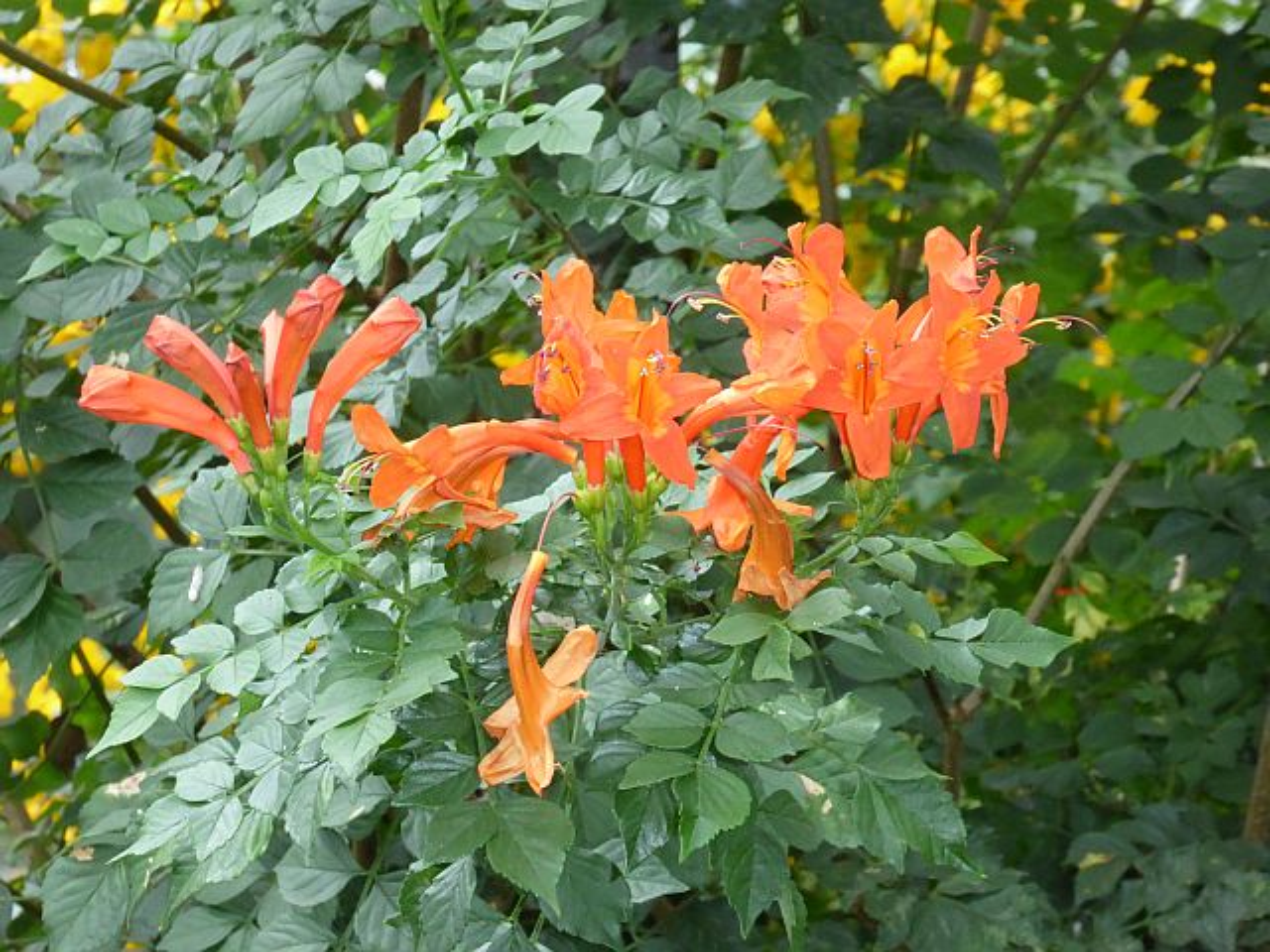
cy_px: 476
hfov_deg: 12.3
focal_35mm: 160
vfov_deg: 9.3
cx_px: 635
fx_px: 5870
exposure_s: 1/60
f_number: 8
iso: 800
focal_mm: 28.7
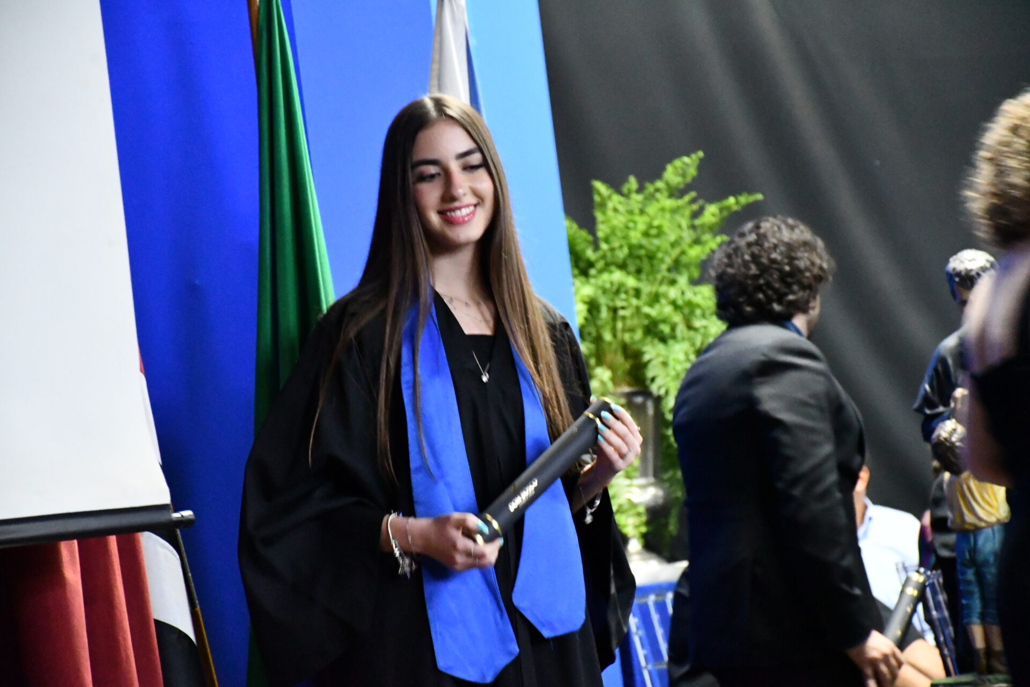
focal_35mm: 135
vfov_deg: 10.2
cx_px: 515
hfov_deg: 15.2
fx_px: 3862
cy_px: 344
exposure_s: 1/30
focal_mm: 90
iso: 12800
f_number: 5.3
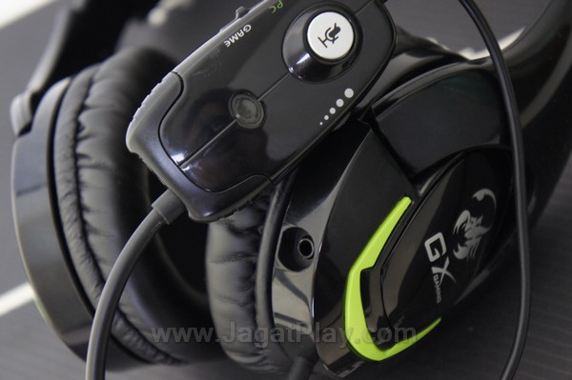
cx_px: 286
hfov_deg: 24.6
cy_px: 190
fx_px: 1310
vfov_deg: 16.5
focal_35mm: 82
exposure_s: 1/13
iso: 1600
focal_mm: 55
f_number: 5.6
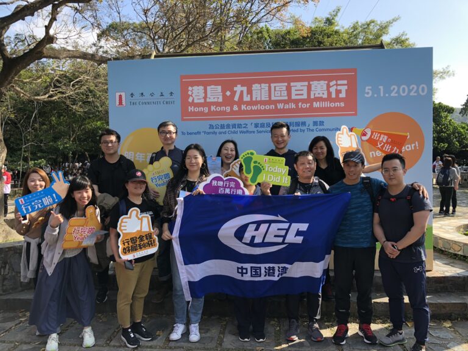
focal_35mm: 28
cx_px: 234
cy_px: 176
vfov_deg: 49.7
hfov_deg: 63.4
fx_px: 379
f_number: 1.8
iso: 20
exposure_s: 1/417
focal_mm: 3.99
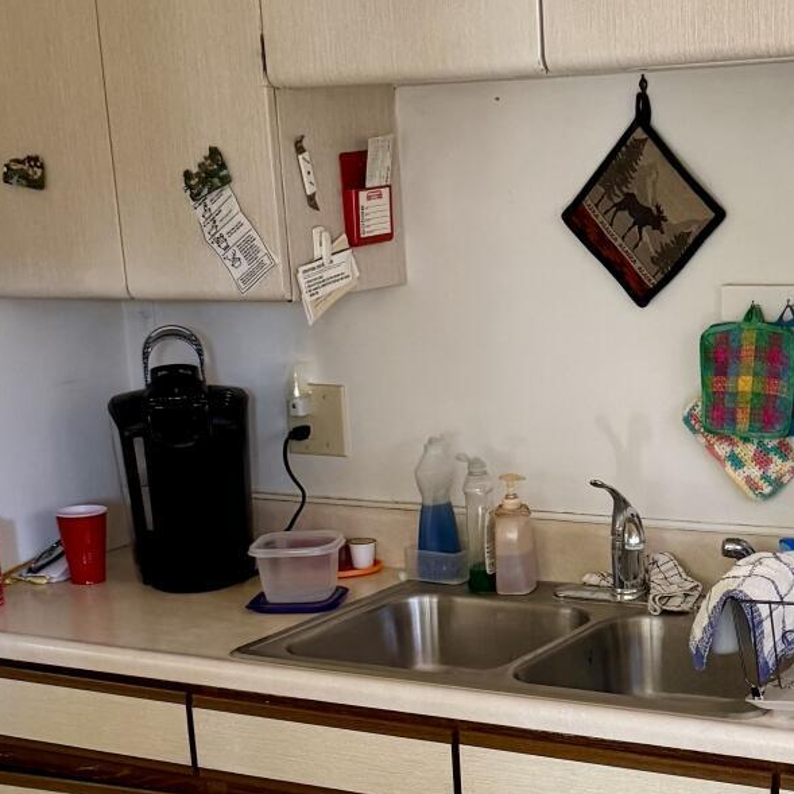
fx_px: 1868
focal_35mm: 72
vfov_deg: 23.4
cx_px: 527
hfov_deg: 23.9
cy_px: 700
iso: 400
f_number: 1.78
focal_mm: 6.76
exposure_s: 1/60
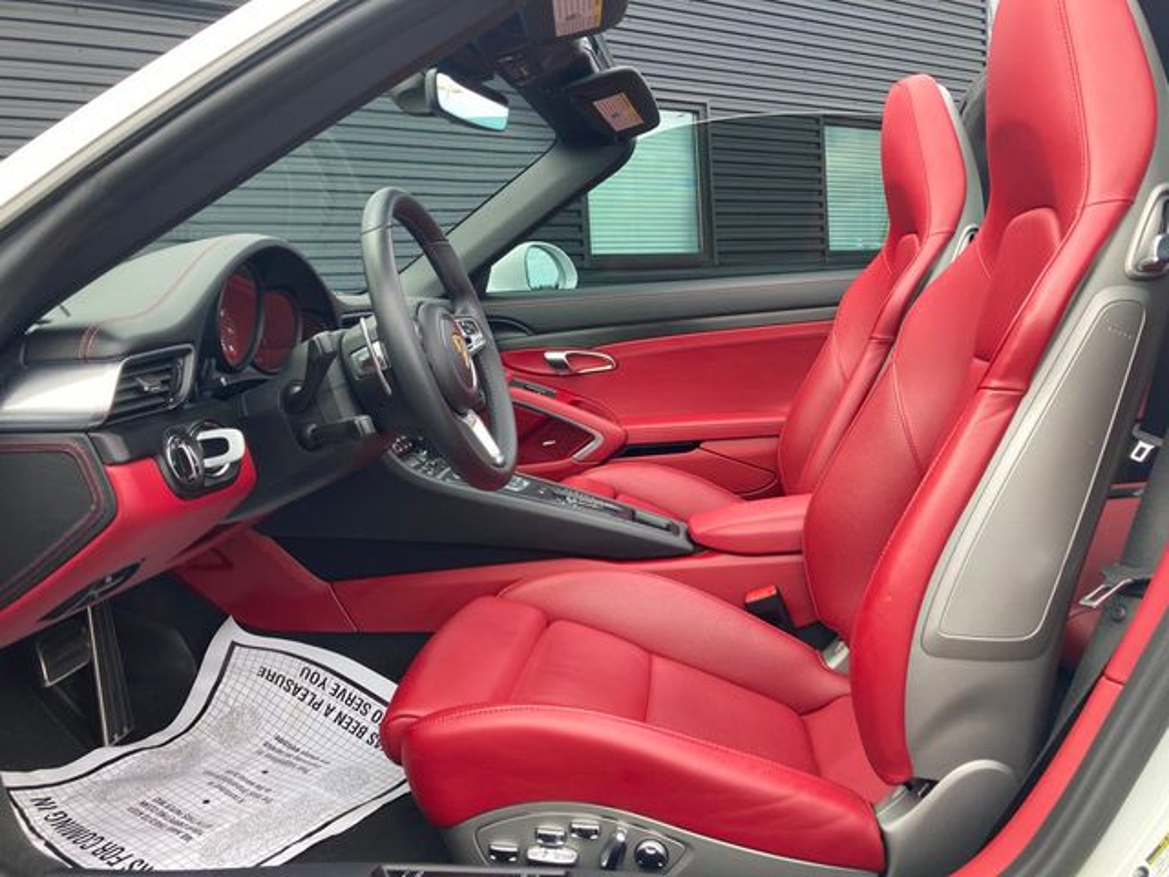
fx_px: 946
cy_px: 438
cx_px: 584
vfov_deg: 49.7
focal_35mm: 28
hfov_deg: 63.4
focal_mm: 3.99
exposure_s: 1/121
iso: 25
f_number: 1.8
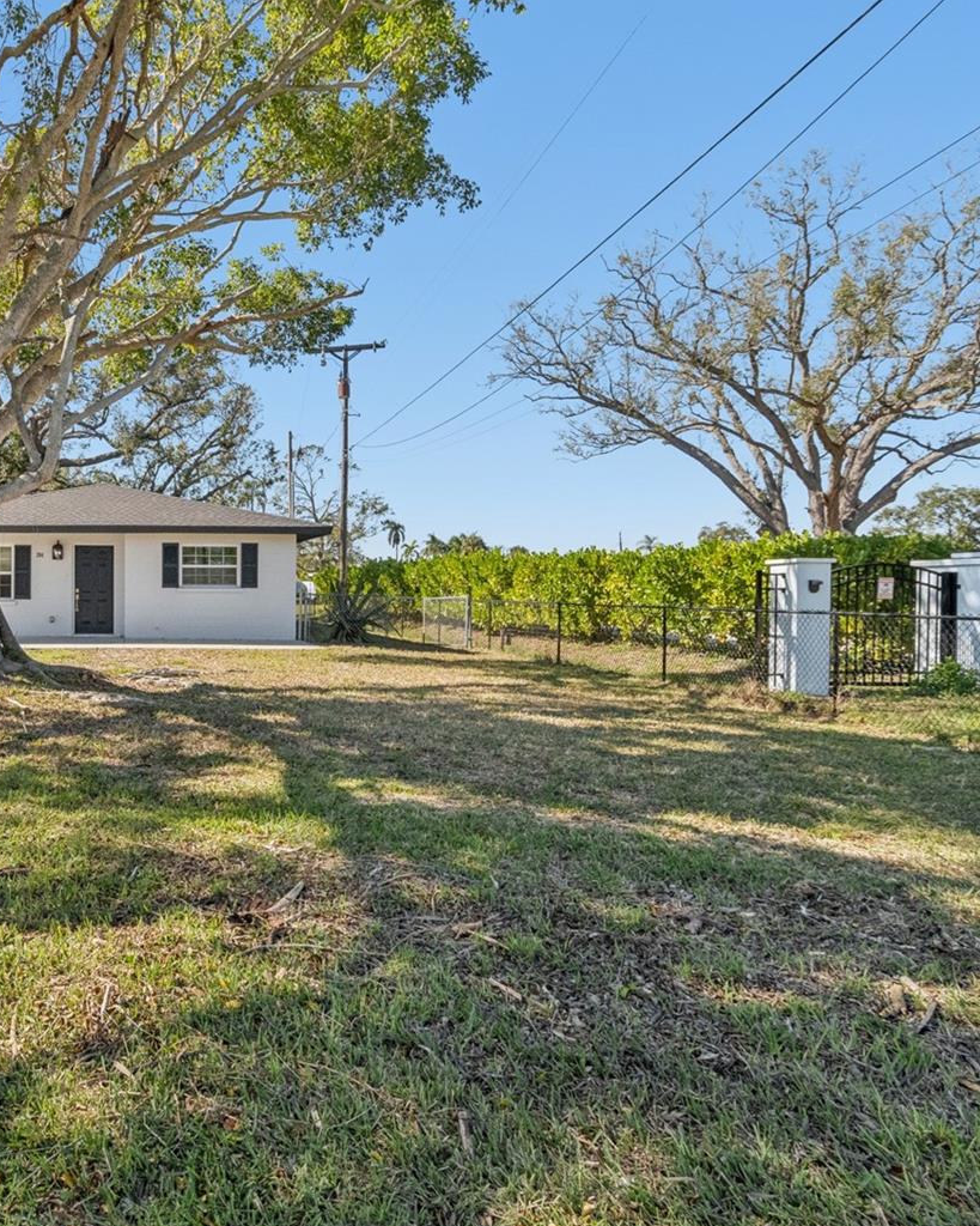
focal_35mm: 22
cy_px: 599
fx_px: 798
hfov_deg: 58.3
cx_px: 195
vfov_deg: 75.0
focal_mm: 10
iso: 640
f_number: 7.1
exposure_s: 1/2500
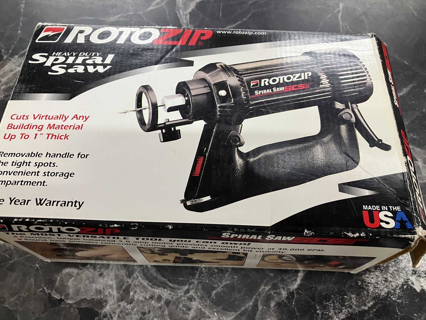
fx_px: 345
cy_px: 160
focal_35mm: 28
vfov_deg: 49.7
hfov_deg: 63.4
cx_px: 213
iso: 200
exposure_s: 1/60
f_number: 1.8
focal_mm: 3.99
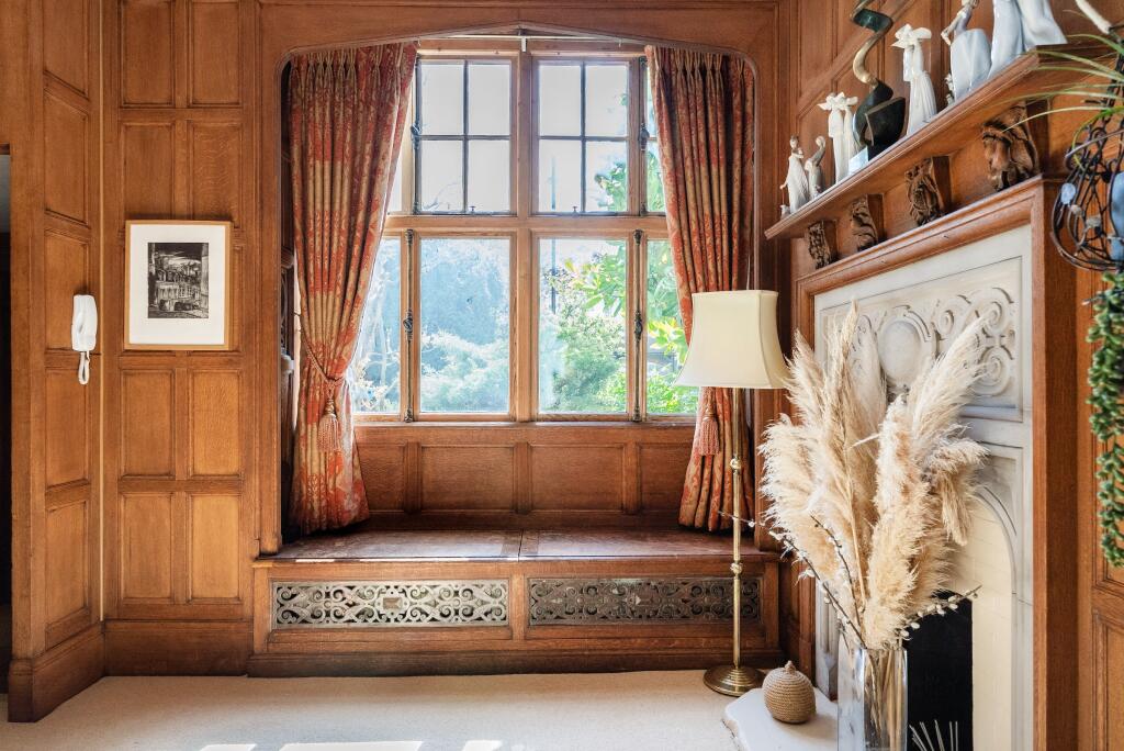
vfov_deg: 58.4
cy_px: 376
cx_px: 562
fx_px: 672
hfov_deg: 79.8
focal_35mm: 22
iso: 1250
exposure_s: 1/160
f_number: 7.1
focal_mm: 21.5
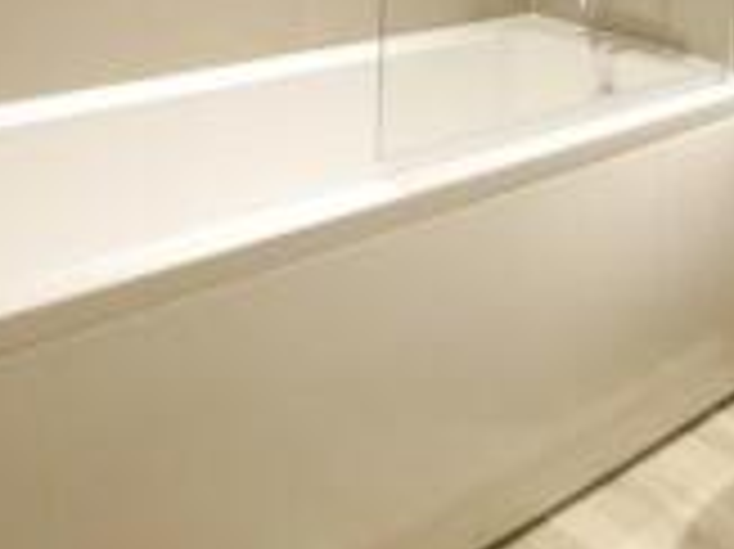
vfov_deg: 24.2
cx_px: 698
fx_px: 1059
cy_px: -223
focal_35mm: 50
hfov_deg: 35.3
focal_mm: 7
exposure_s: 1/60
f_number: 4
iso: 3200
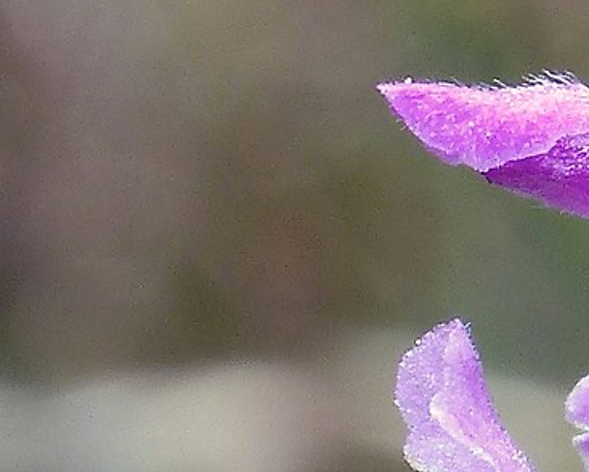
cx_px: 1159
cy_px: 405
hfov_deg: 2.2
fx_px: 15034
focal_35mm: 862
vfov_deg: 1.8
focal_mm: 24.3
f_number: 6.3
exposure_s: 1/5
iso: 100
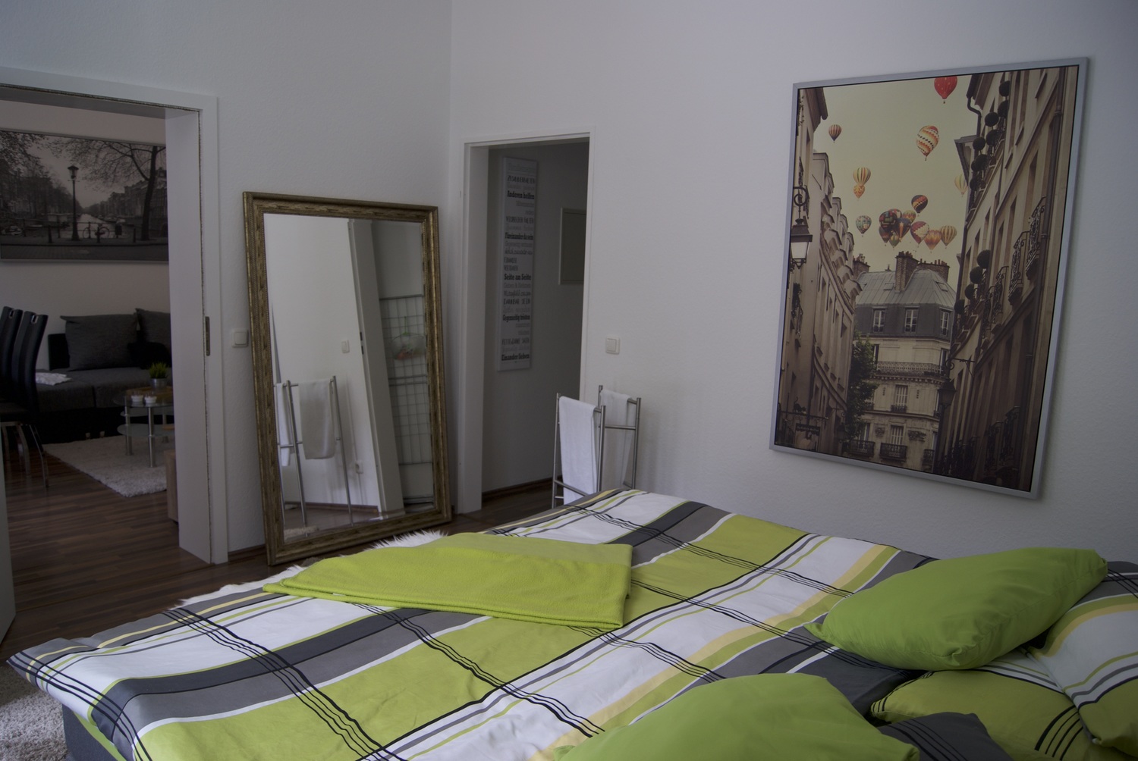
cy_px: 380
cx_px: 569
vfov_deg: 48.0
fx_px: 854
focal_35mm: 27
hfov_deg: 67.3
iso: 100
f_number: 4
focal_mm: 18
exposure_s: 1/30
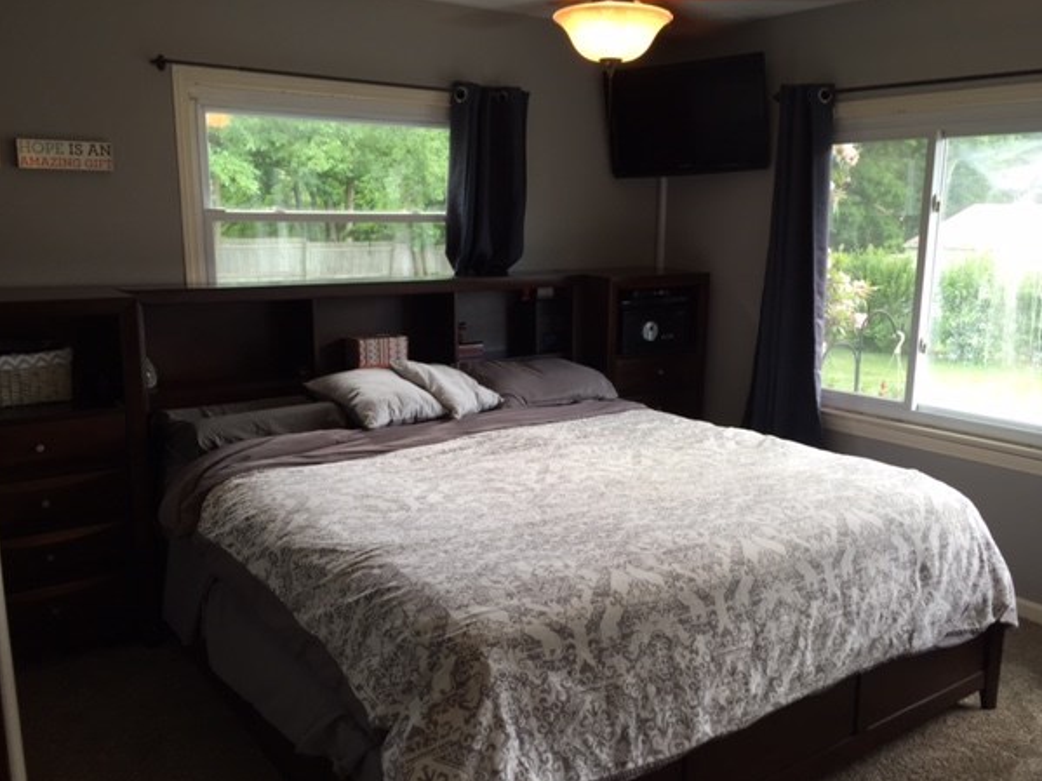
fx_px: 933
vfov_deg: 45.4
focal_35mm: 31
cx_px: 543
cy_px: 411
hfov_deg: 58.3
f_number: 2.2
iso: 32
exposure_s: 1/40
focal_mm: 4.15
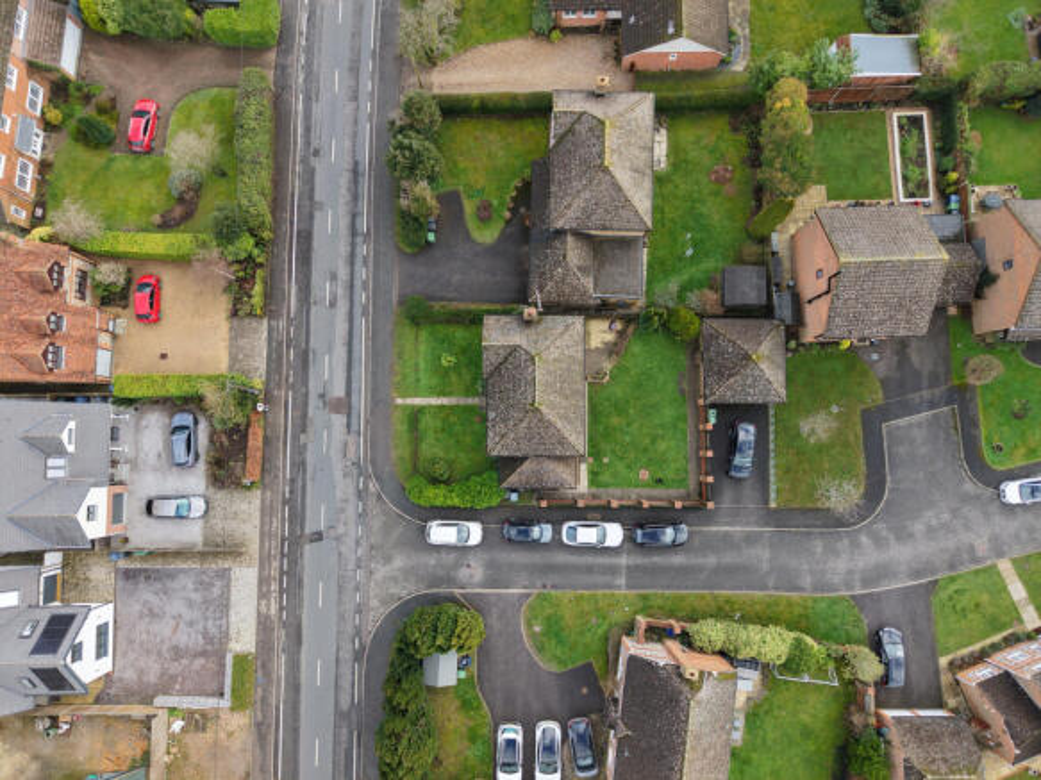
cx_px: 520
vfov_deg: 56.8
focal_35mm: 24
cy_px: 390
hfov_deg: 71.6
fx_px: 722
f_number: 1.8
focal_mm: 8.67
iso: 100
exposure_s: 1/320
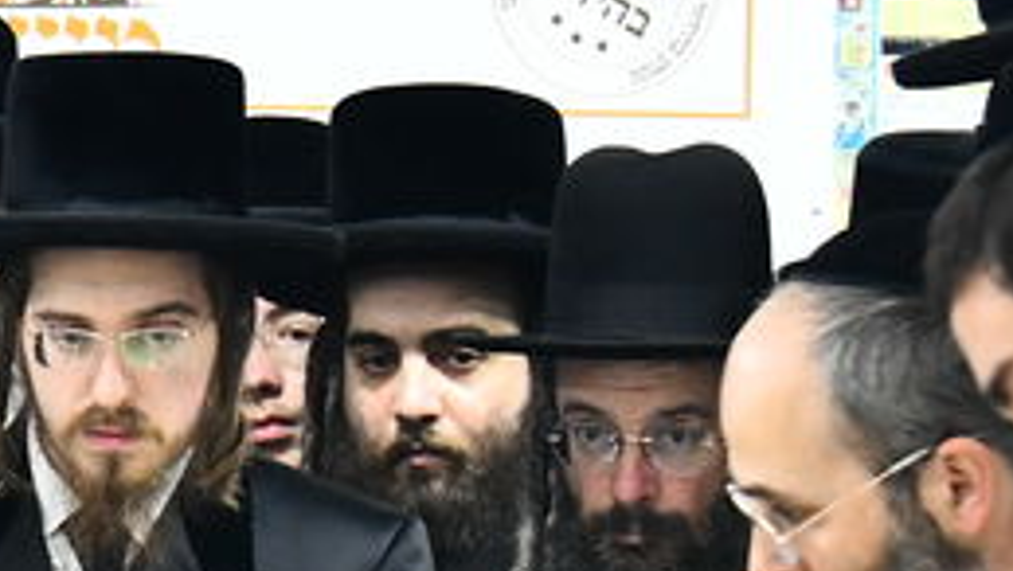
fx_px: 10347
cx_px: 160
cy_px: 667
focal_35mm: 385
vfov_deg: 3.2
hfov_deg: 5.6
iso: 1600
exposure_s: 1/160
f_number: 5.6
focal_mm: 68
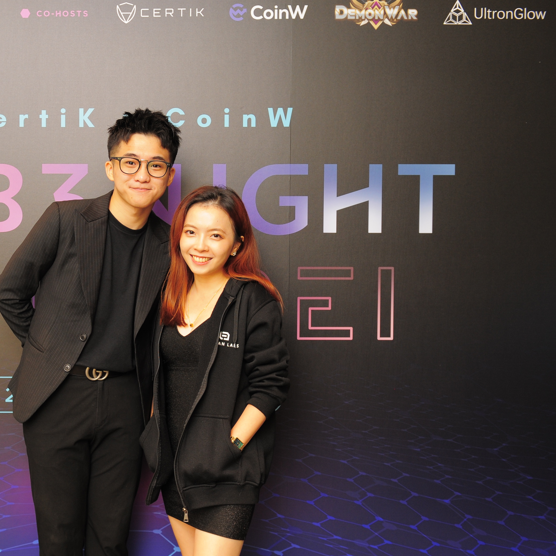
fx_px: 836
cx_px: 119
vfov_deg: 36.8
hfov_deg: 35.7
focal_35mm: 46
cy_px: 263
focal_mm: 32
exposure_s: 1/80
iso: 800
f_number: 4
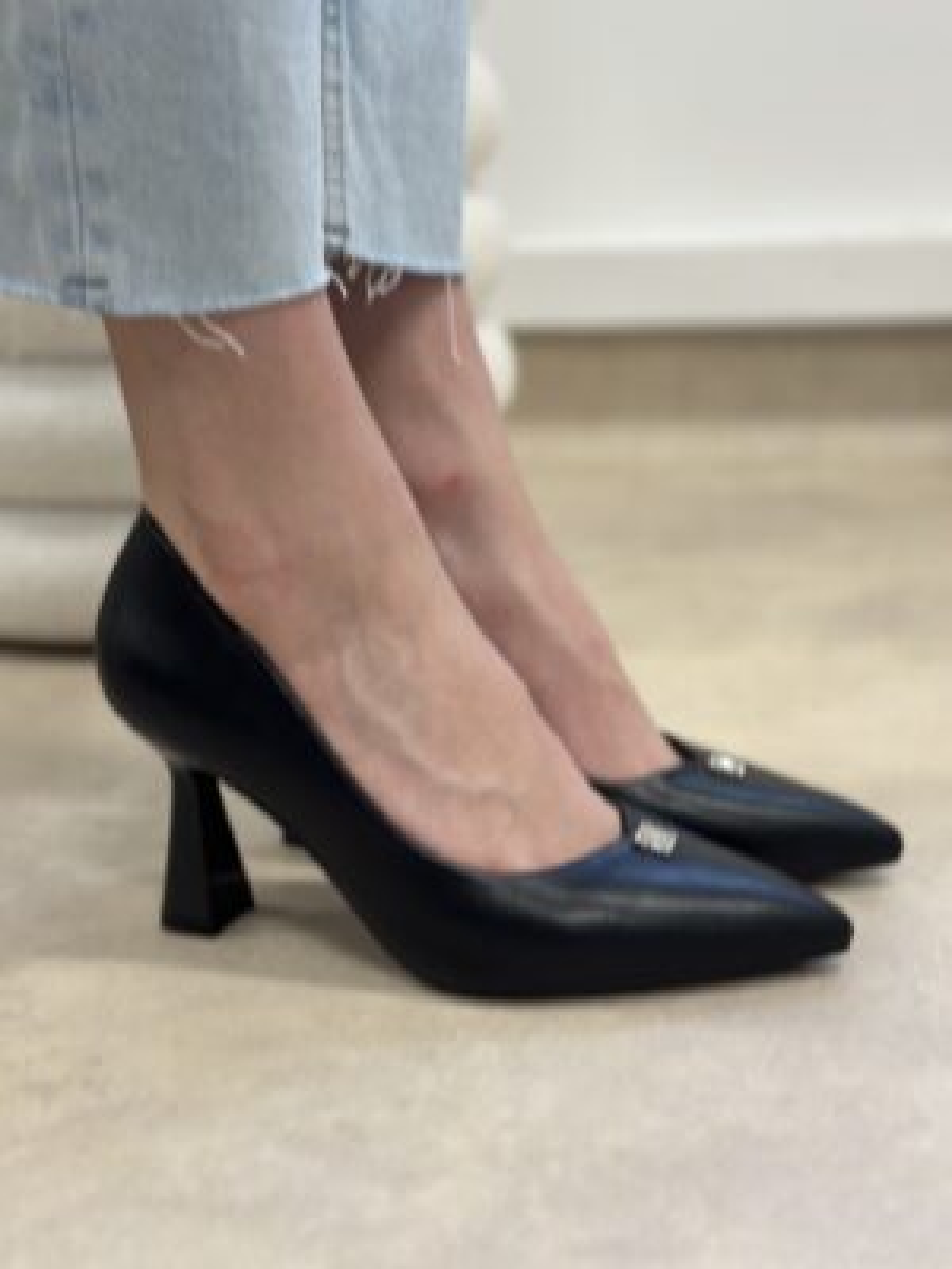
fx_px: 1760
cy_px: 634
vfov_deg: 39.7
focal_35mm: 48
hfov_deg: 30.3
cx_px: 476
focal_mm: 6.86
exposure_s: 1/50
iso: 80
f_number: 1.78
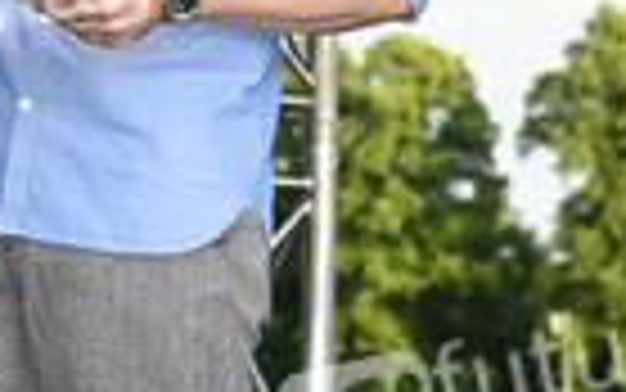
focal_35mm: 308
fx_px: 5257
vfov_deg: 4.3
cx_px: 99
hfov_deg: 6.8
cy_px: 194
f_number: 9
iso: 400
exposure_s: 1/160
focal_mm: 105
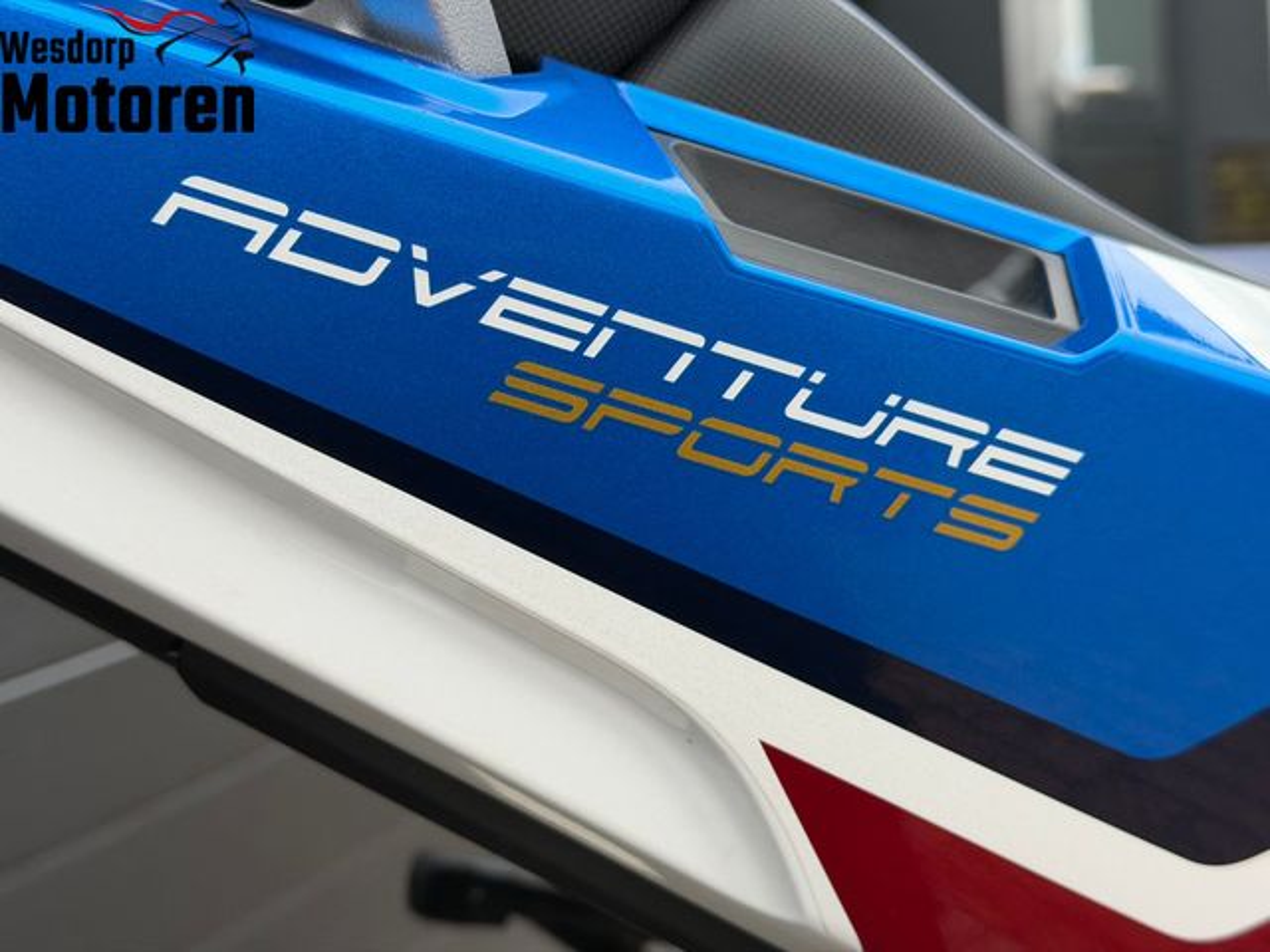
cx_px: 635
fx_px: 1761
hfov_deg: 39.7
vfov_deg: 30.3
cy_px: 476
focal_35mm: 48
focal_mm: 6.76
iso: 64
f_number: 1.78
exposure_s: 1/620
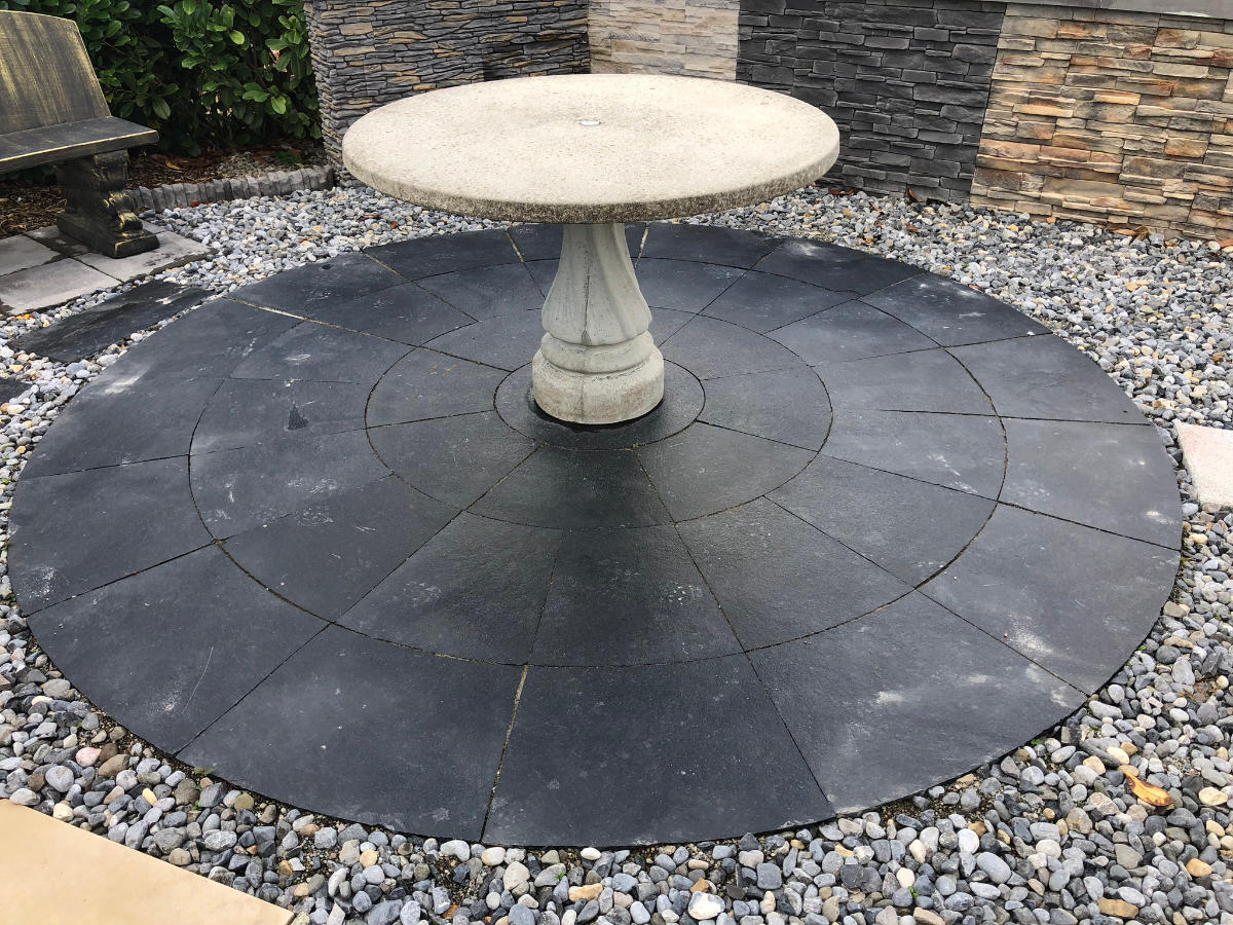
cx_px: 616
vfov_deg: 49.7
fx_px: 997
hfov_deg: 63.4
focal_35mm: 28
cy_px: 462
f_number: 1.8
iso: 20
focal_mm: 3.99
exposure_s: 1/289
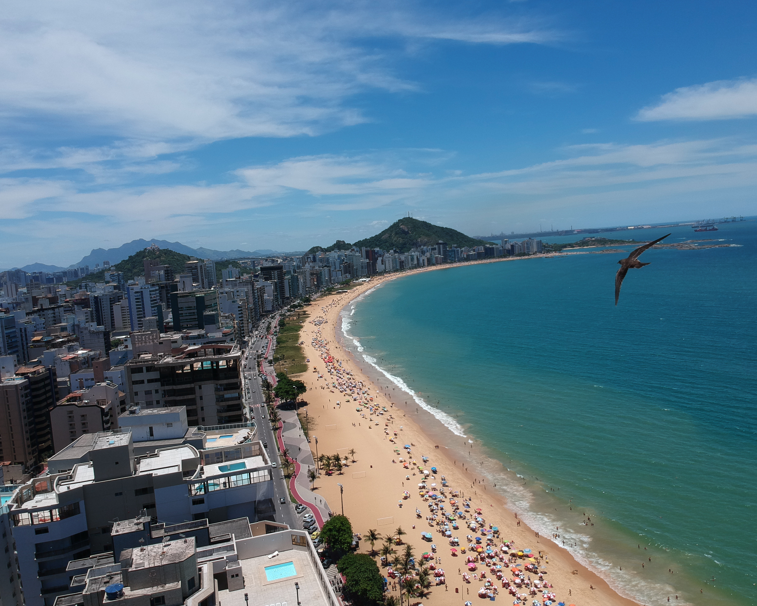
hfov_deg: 64.1
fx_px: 605
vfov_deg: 53.2
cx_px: 366
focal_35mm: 27
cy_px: 303
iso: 100
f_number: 2.6
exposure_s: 1/2000
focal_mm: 4.49
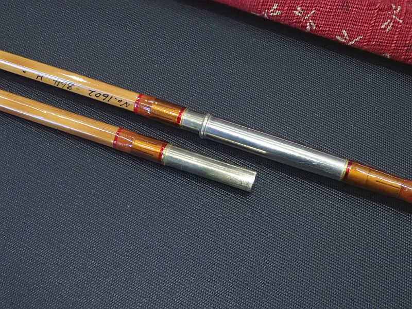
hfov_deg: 38.9
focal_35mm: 49
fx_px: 583
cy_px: 154
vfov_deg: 29.7
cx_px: 206
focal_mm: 8.99
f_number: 4.5
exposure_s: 1/40
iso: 1600
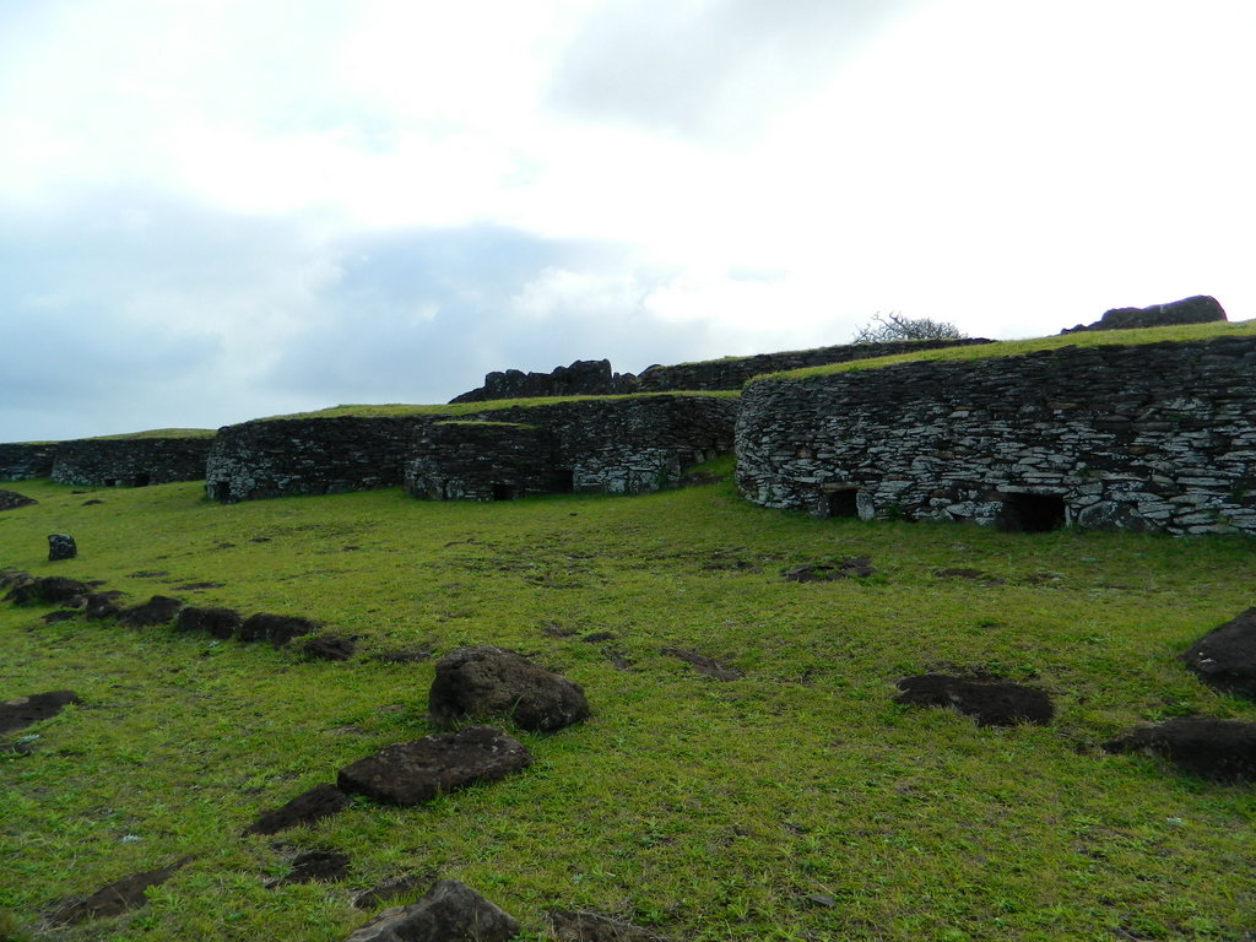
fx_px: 907
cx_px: 628
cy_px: 471
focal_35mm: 25
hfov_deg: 69.4
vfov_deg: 54.9
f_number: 3.1
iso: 80
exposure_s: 1/500
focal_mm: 4.5
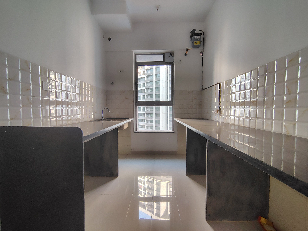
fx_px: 142
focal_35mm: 16
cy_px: 116
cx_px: 154
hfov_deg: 94.5
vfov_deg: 78.1
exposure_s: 1/25
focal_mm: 2.13
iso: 613
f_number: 2.2
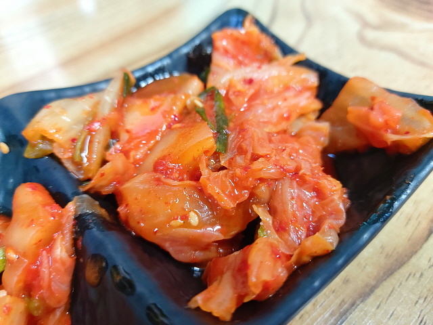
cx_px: 216
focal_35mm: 25
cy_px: 162
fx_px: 313
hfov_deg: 69.4
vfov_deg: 54.9
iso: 250
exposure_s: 1/24
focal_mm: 4.58
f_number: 2
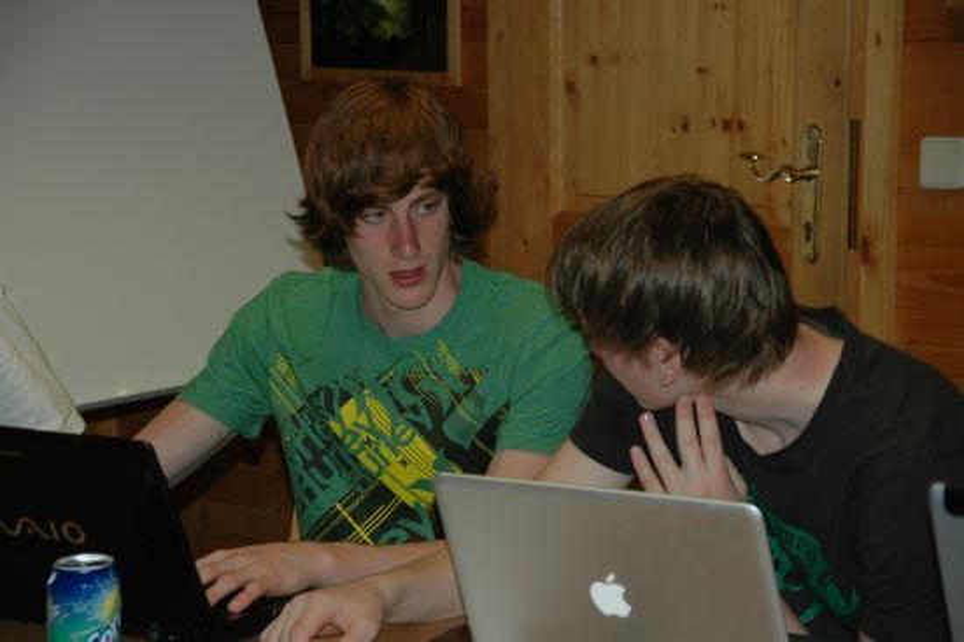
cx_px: 482
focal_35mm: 102
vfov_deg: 13.4
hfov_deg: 20.0
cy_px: 321
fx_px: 2730
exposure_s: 1/60
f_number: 5.3
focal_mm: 68
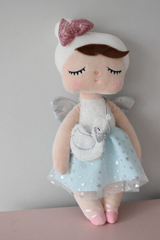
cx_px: 80
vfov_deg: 37.9
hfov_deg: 25.8
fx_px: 350
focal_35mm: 52
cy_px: 120
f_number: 2.8
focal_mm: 35
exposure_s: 1/60
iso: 800
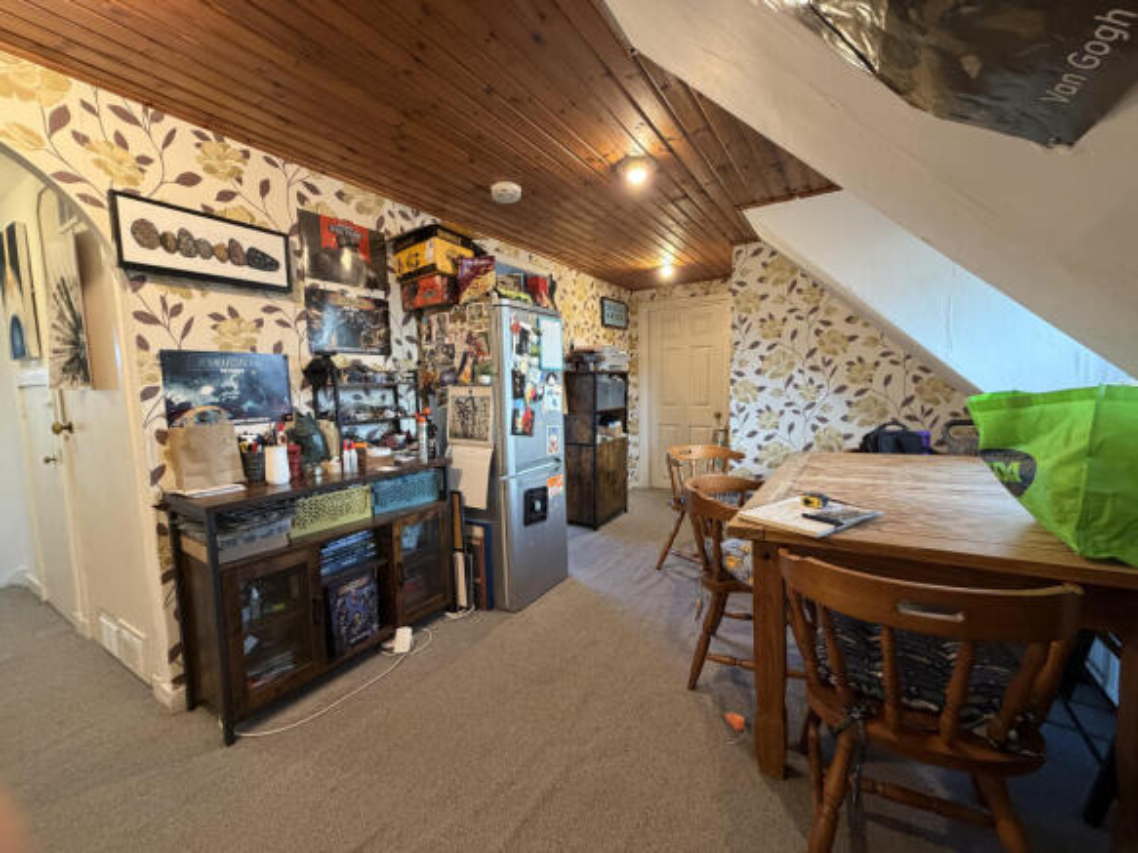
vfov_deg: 85.7
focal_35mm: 14
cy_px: 426
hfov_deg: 102.1
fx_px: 460
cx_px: 569
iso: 320
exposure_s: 1/50
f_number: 2.2
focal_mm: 2.22
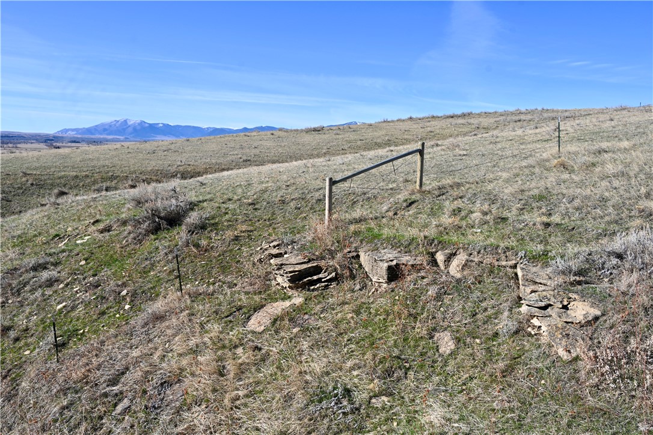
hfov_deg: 59.5
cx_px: 326
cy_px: 218
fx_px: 571
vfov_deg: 41.7
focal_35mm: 32
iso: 100
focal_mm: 31.5
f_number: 7.1
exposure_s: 1/400
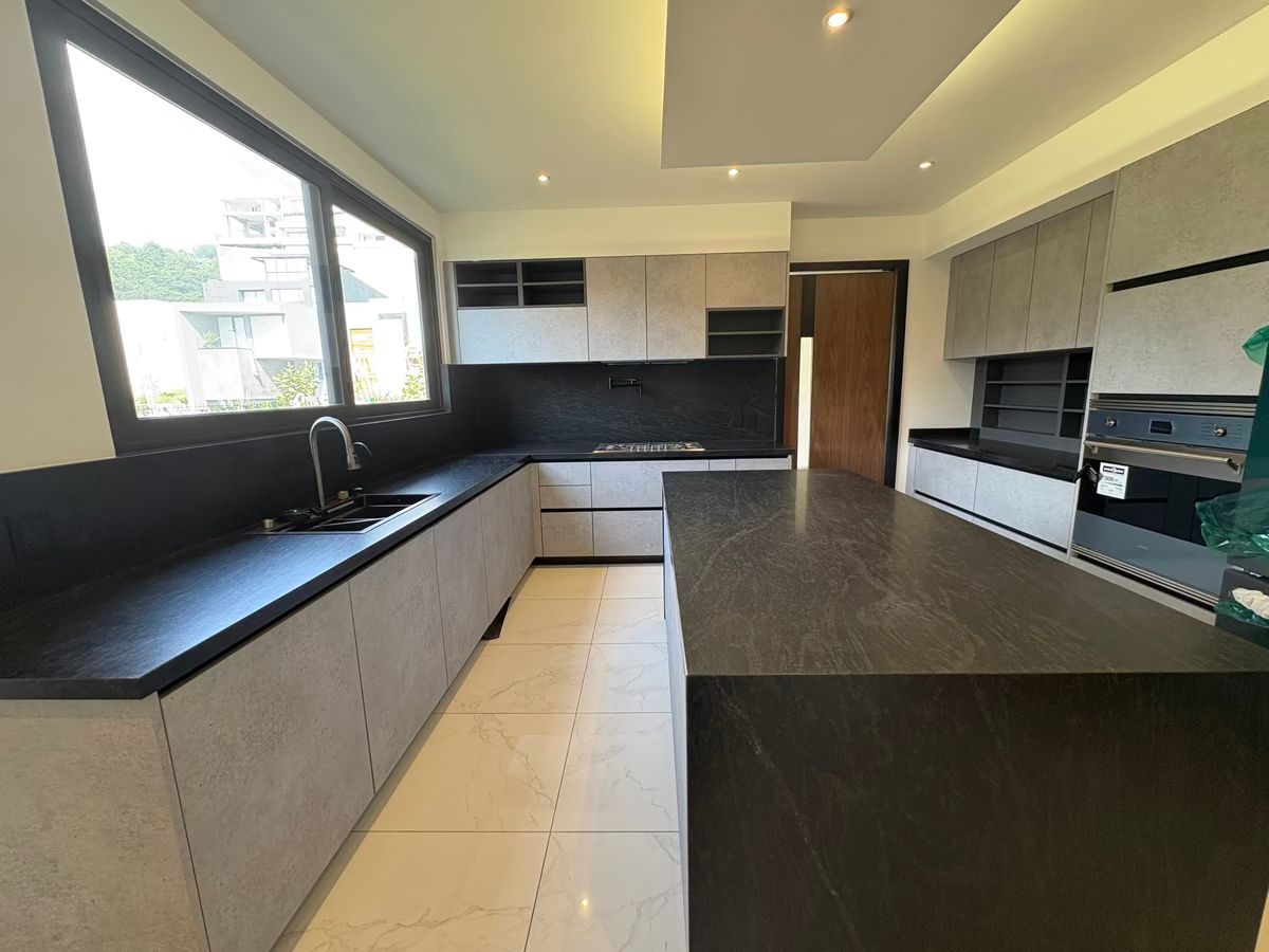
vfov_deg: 85.7
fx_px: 513
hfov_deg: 102.1
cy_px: 476
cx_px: 634
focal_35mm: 14
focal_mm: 2.22
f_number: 2.2
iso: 200
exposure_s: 1/120
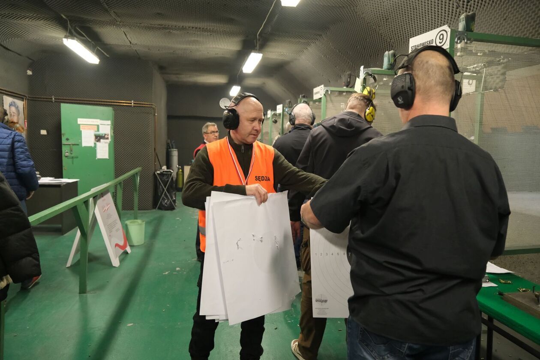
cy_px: 180
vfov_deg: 53.1
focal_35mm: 24
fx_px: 360
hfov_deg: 73.7
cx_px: 270
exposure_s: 1/140
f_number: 2.8
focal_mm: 16
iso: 3200
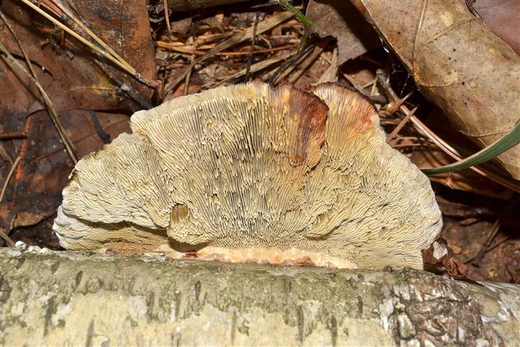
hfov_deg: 30.5
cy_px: 174
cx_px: 260
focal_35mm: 66
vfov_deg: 20.6
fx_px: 953
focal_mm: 44
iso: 400
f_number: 13
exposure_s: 1/200
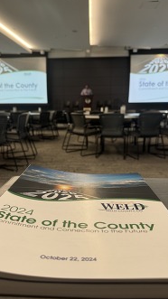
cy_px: 149
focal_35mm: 27
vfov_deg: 69.9
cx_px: 73
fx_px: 214
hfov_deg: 42.8
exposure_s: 1/100
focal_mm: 6.76
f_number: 1.78
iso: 160
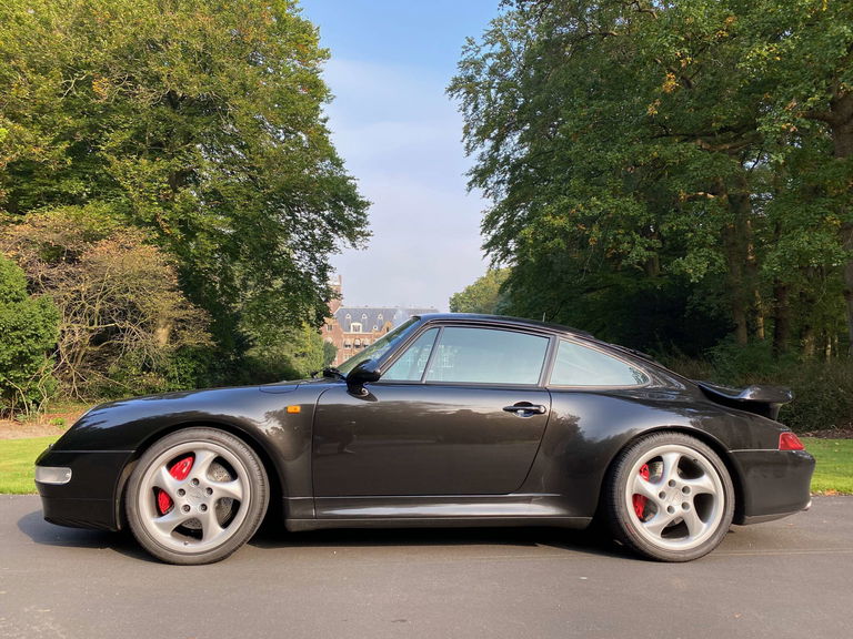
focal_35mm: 26
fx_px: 641
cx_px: 426
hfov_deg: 67.3
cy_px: 320
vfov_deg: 53.1
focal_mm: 4.25
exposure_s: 1/434
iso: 32
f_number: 1.8
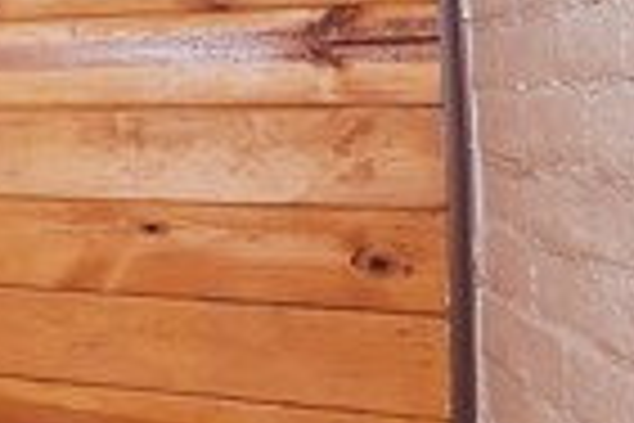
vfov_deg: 19.9
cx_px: -755
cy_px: 124
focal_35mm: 68
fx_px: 1197
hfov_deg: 17.0
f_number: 8
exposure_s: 1/30
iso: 400
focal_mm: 10
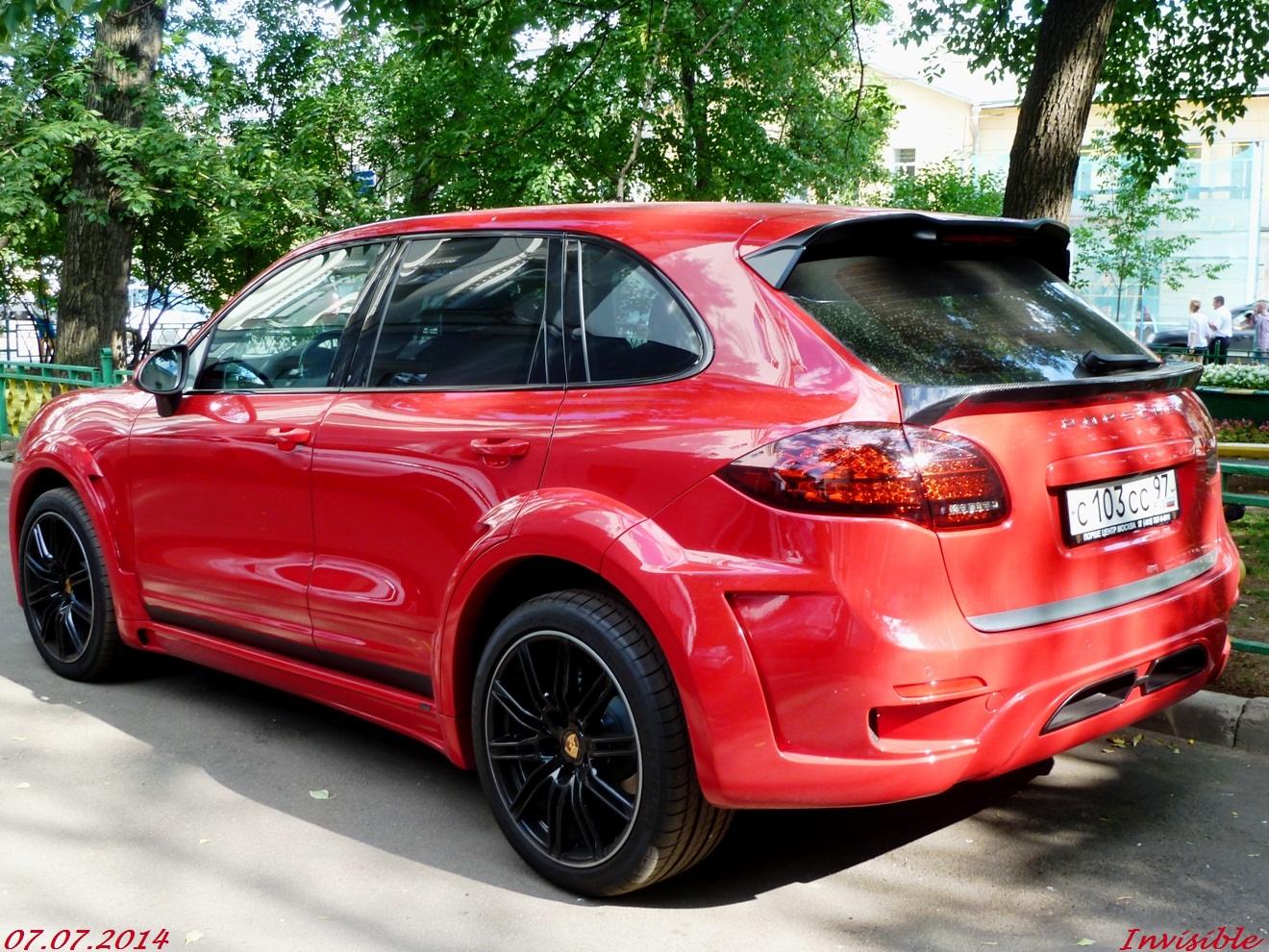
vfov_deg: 34.3
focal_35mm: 42
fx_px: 1540
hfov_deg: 44.8
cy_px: 476
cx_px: 634
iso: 80
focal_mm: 6.9
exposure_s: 1/60
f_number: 3.7
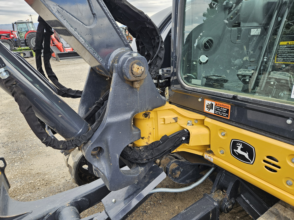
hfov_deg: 73.9
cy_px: 110
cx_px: 147
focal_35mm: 23
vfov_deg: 58.9
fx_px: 195
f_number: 1.8
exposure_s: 1/416
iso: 40
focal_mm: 5.4
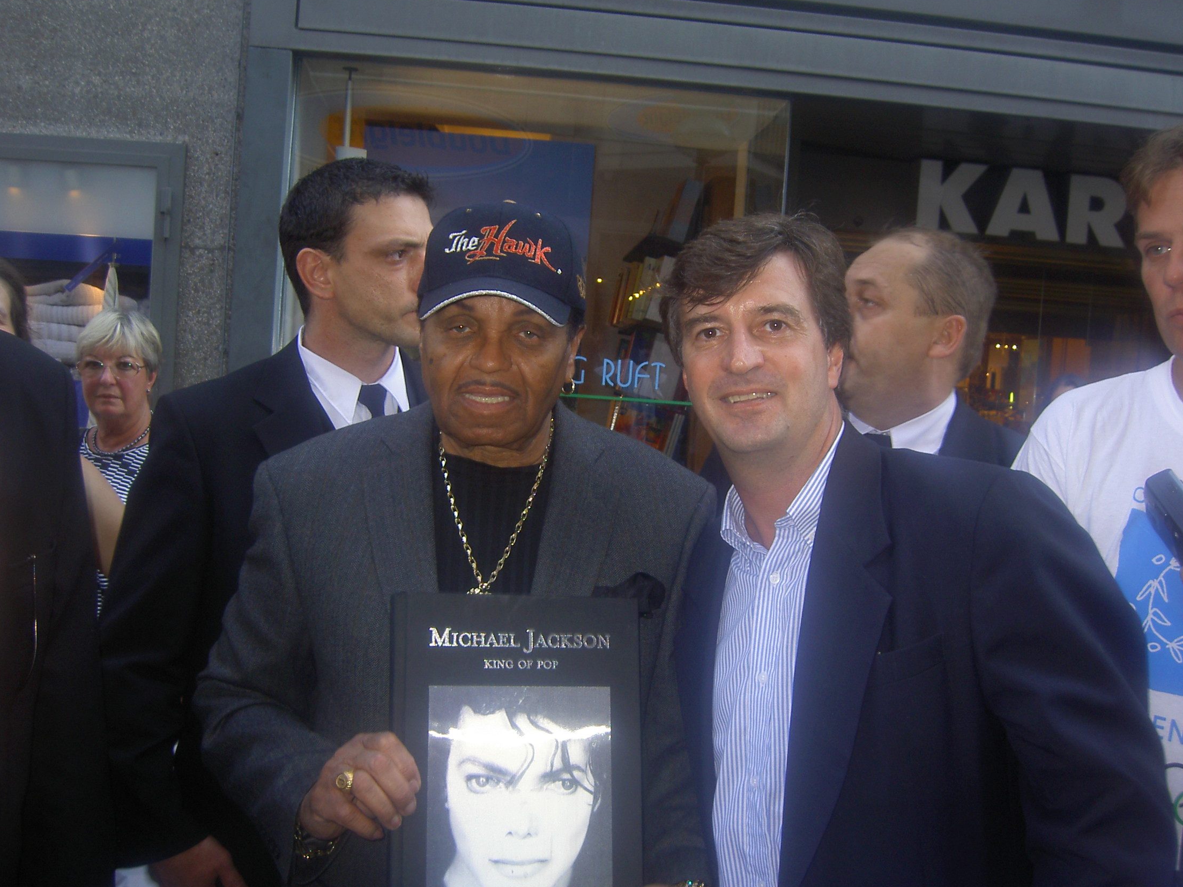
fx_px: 1196
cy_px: 441
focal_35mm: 35
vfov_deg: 40.7
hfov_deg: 52.6
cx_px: 607
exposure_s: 1/60
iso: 50
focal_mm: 5.6
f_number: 2.8
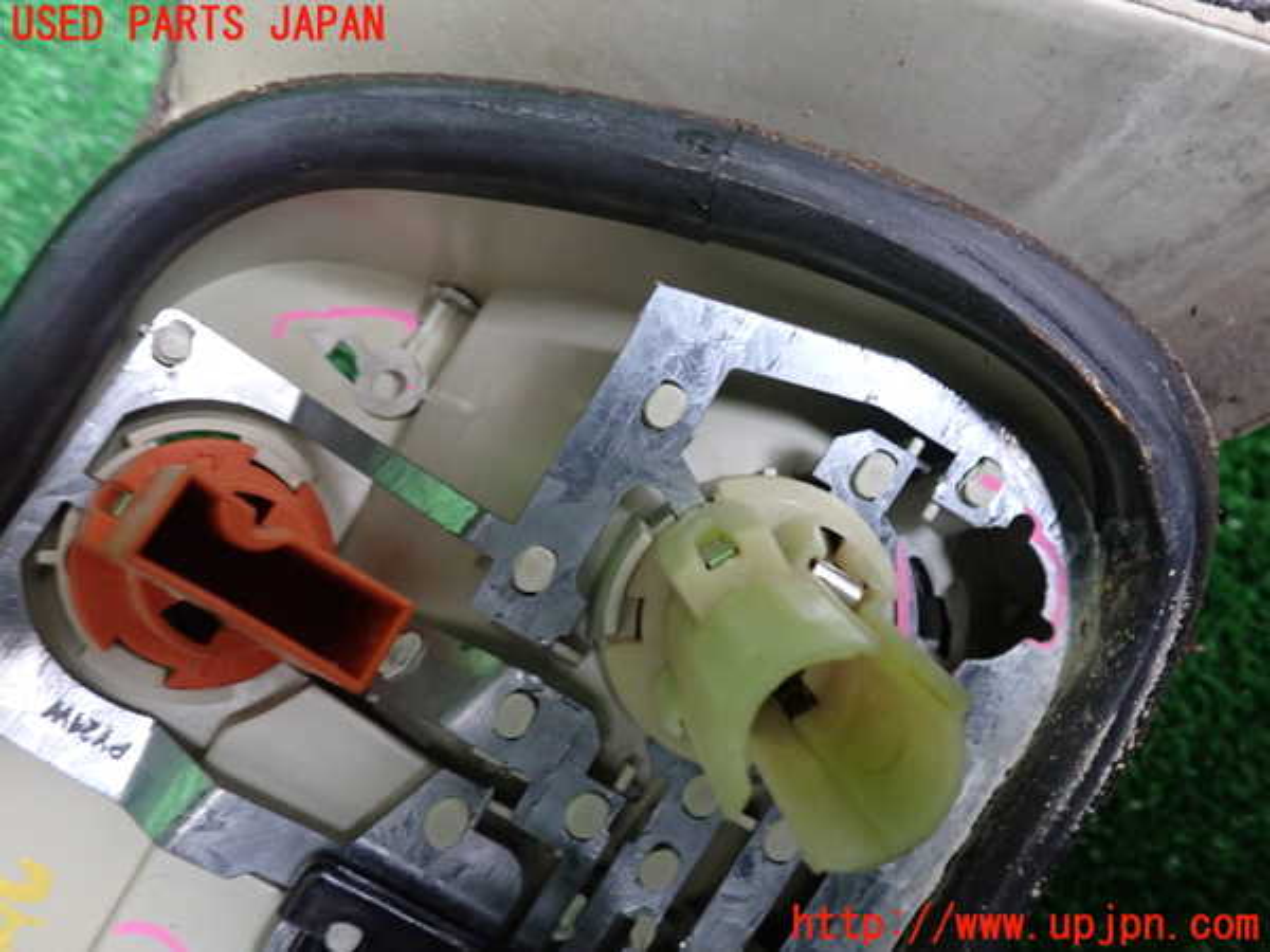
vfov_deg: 46.8
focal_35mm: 30
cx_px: 635
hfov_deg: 60.0
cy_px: 476
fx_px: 1101
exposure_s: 1/30
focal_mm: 5.4
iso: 400
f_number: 2.3
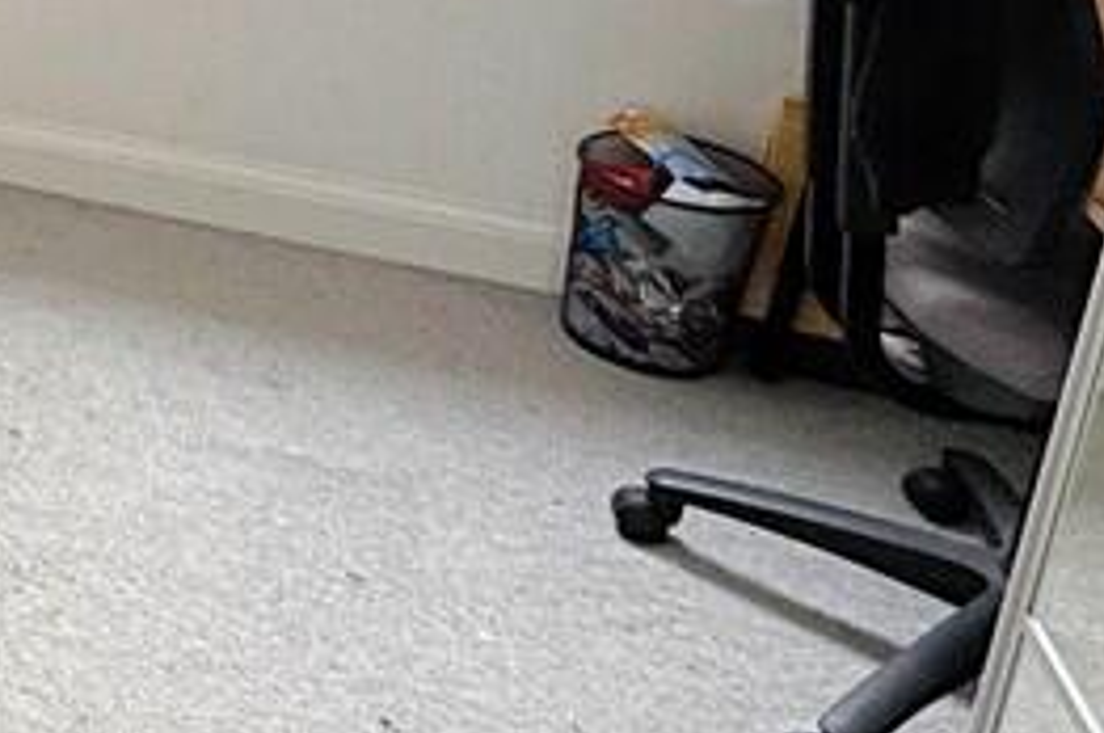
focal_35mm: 57
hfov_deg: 26.6
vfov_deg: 21.8
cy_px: -173
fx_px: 1746
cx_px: -497
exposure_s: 1/99
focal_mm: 2.22
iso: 100
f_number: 2.2
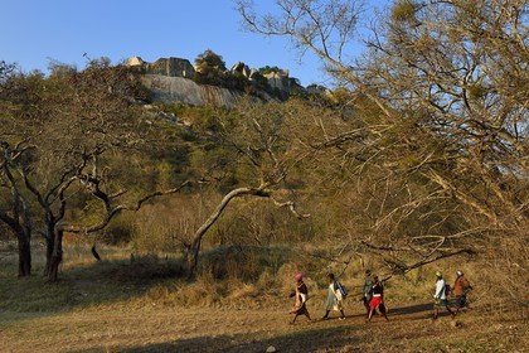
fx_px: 558
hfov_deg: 50.7
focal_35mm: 38
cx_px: 264
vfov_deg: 35.1
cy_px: 176
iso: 400
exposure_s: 1/250
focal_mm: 38
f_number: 10
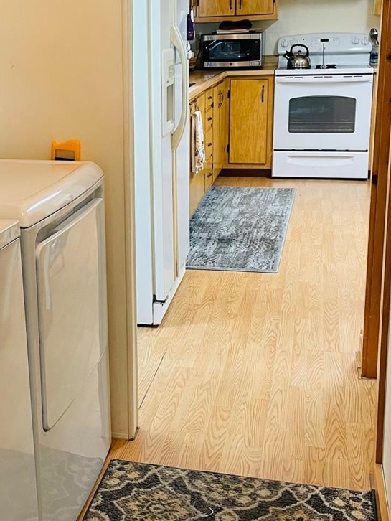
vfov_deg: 34.9
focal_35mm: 55
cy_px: 222
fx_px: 828
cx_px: 71
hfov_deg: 26.0
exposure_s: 1/60
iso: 160
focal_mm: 4.2
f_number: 1.6
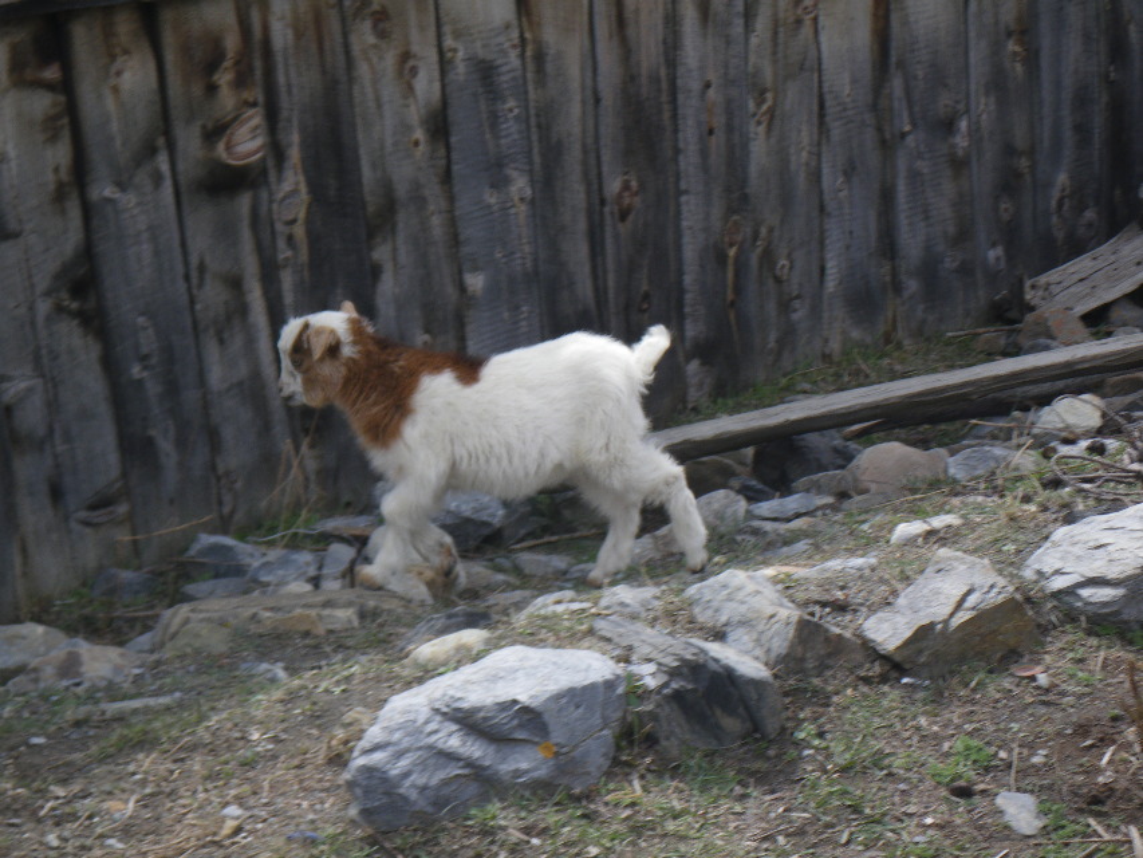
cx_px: 572
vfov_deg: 12.9
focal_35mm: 115
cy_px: 429
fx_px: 3798
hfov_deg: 17.1
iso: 50
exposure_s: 1/200
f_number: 5.2
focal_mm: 20.6
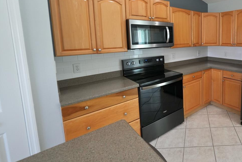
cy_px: 55
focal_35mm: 20
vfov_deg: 60.6
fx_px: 134
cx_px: 201
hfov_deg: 73.3
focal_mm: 12
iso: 1000
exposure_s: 1/160
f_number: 4
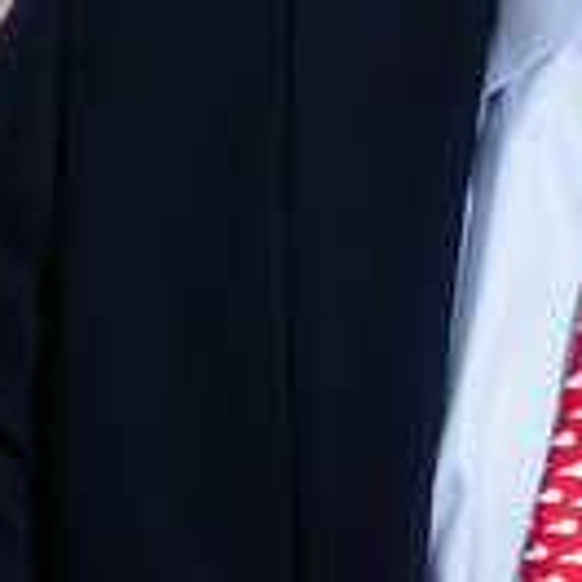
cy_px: 412
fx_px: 6886
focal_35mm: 362
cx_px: 1429
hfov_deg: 4.7
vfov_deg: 4.8
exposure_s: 1/320
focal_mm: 55
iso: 3200
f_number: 2.8
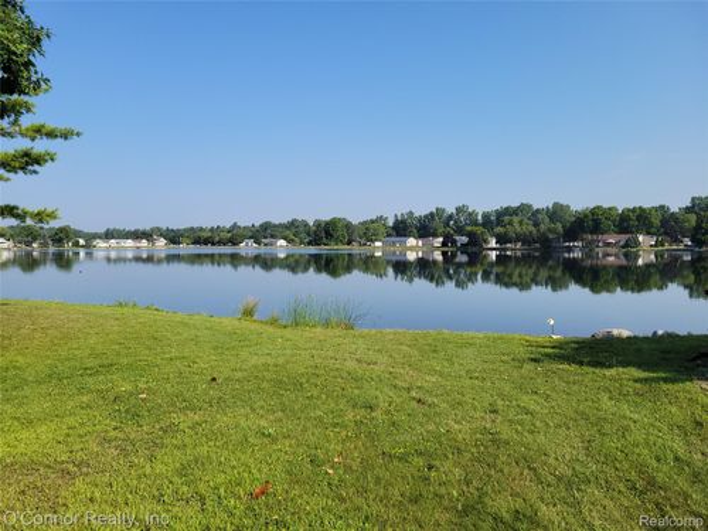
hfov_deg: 67.3
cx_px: 354
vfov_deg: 53.1
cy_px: 266
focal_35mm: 26
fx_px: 532
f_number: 1.8
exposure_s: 1/2483
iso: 40
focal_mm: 5.4
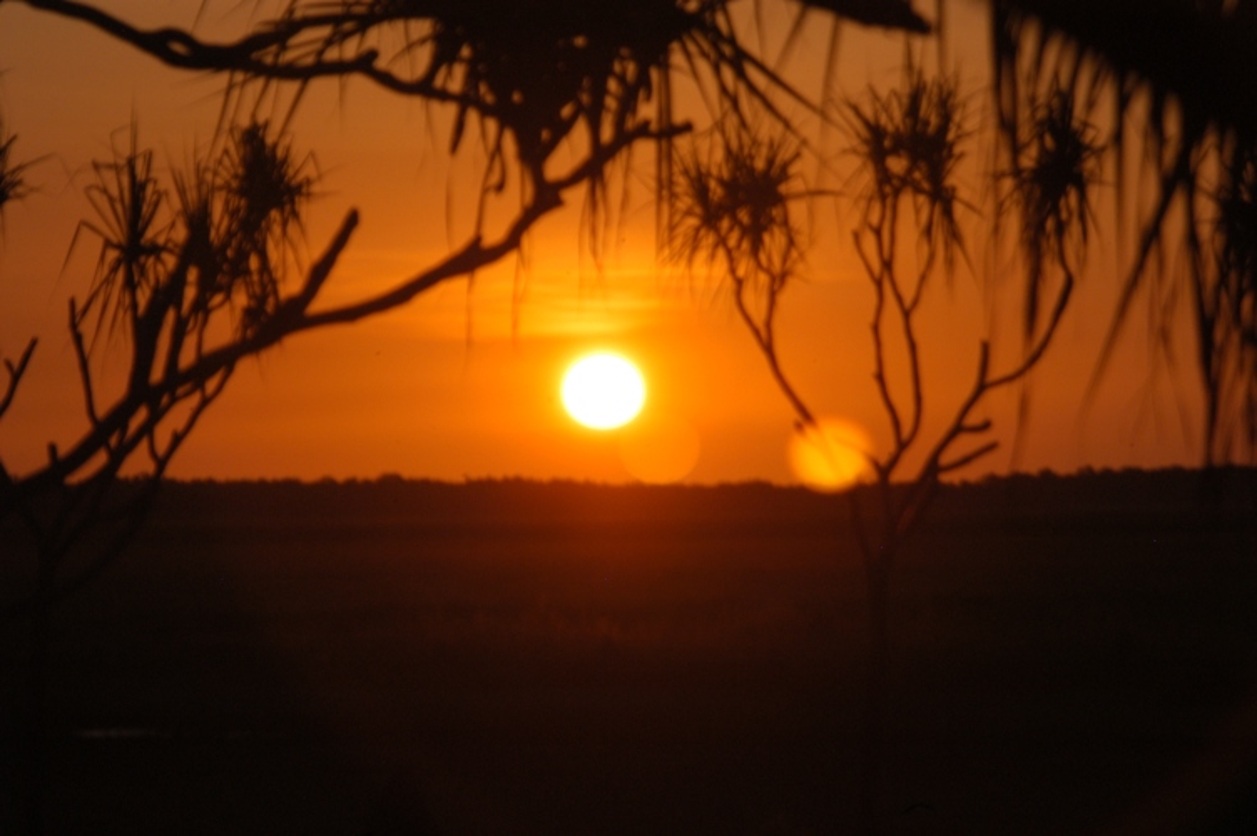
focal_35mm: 123
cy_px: 418
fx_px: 4291
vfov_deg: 11.1
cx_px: 628
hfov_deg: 16.7
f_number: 9.5
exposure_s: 1/320
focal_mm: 82
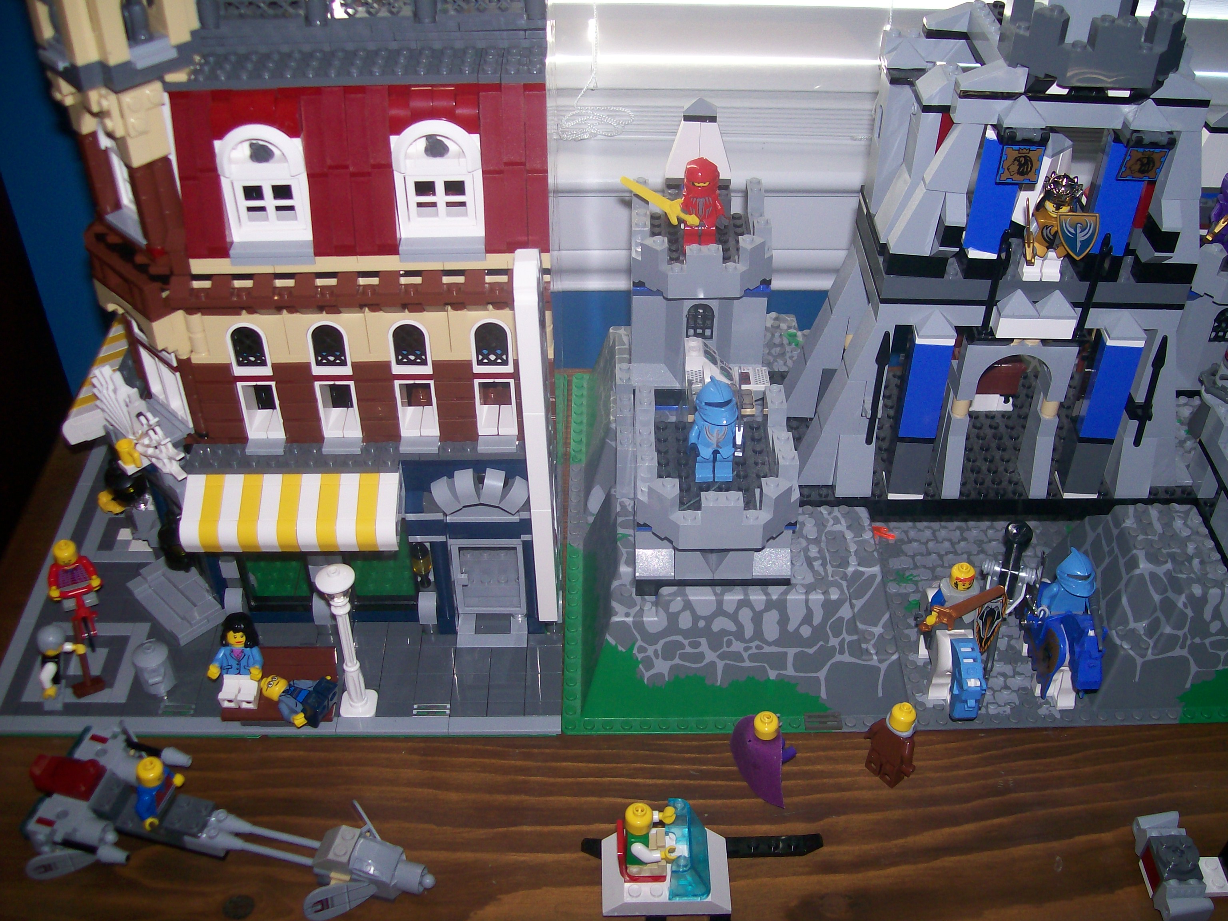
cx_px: 614
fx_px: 1277
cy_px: 460
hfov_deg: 51.4
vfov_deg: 39.7
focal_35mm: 36
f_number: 2.7
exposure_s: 1/64
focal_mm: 6
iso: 80
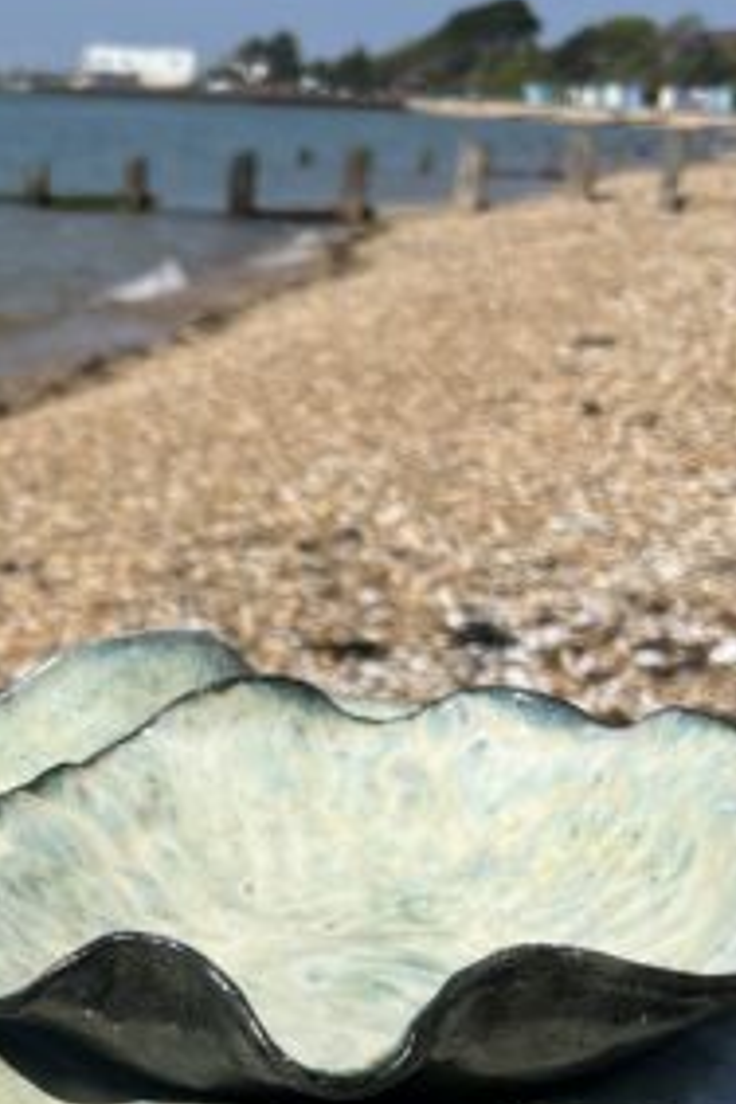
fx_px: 1963
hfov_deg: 20.2
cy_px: 867
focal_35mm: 64
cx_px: -98
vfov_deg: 30.7
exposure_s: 1/6993
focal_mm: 5.7
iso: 50
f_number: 1.5
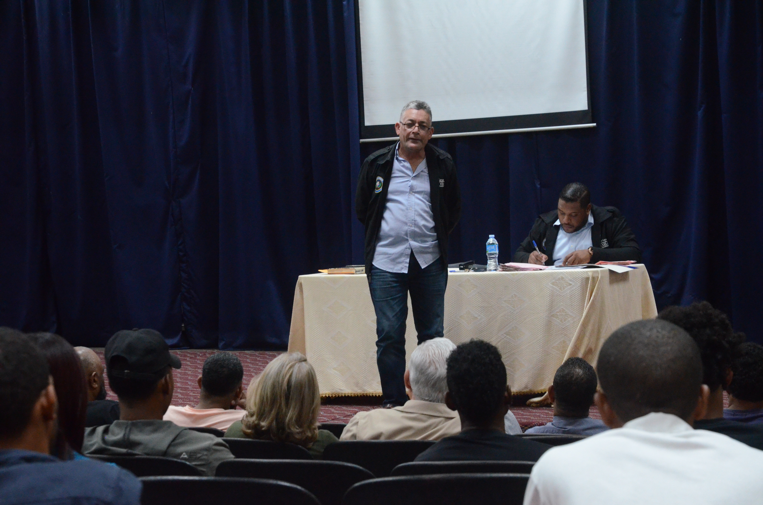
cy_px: 252
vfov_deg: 14.6
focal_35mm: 93
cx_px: 382
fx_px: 1967
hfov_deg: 22.0
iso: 4000
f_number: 7.1
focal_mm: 62
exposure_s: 1/50
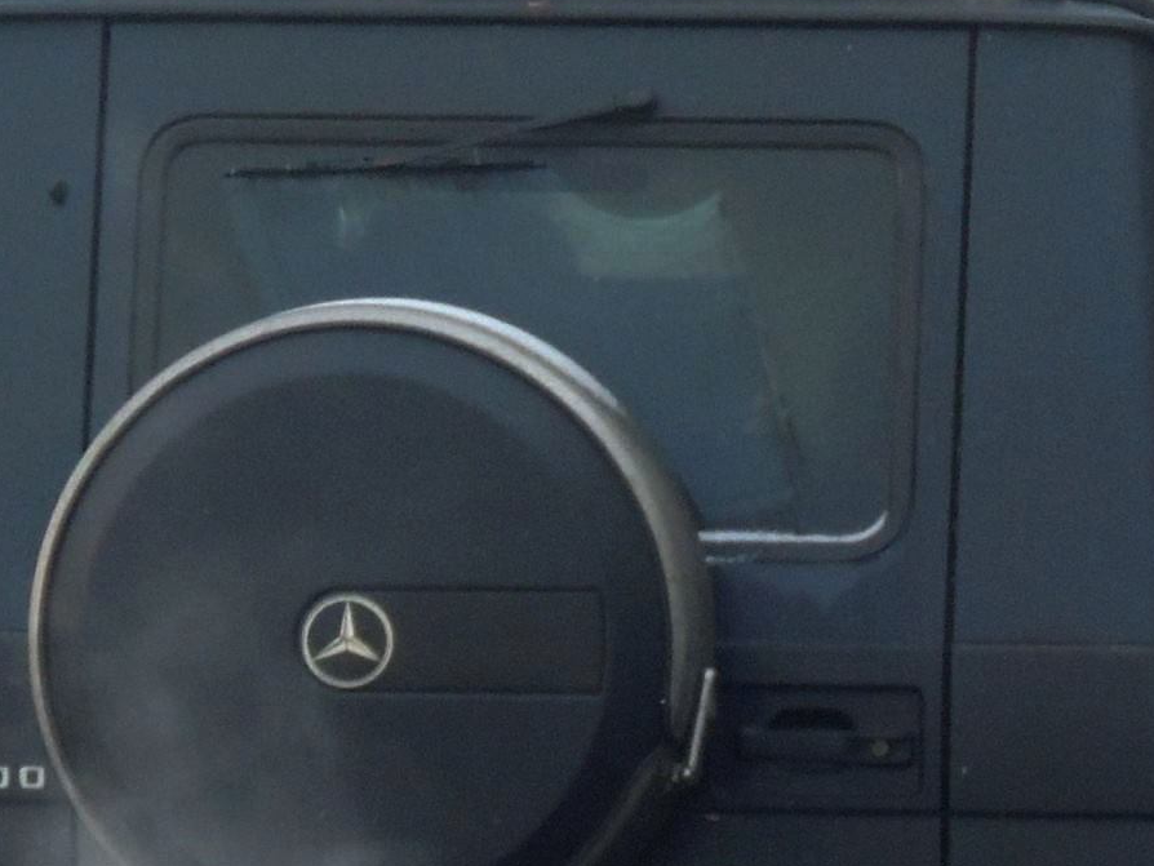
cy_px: 765
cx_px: 705
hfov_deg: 3.2
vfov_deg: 2.4
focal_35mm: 615
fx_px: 20508
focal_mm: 49
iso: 400
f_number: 4.7
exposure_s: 1/320
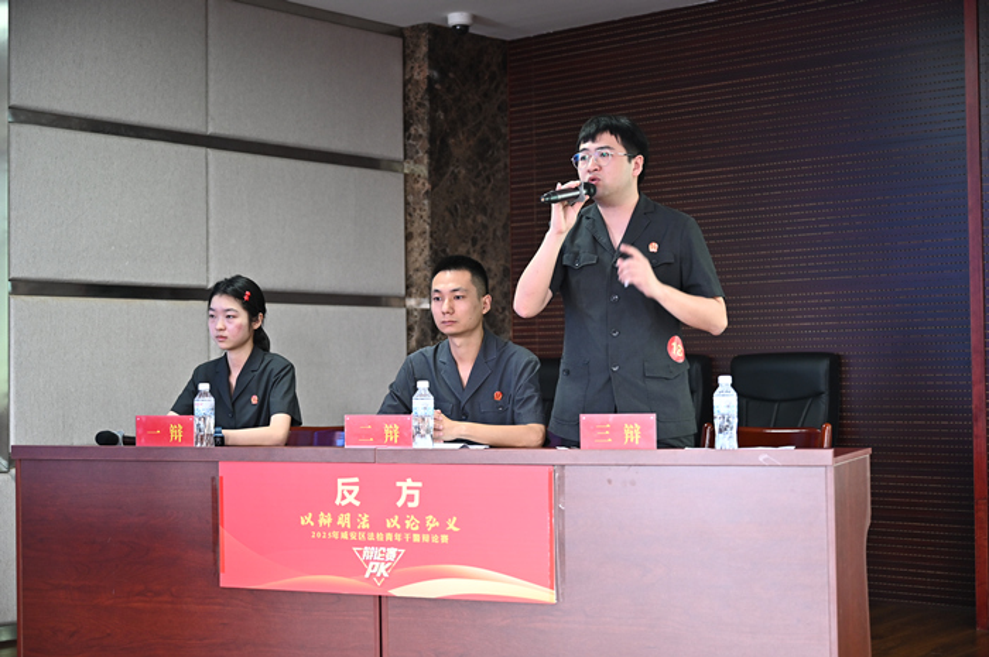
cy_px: 328
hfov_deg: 36.3
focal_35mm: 55
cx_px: 494
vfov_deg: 24.6
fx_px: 1509
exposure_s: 1/125
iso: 1600
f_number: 2.8
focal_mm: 55
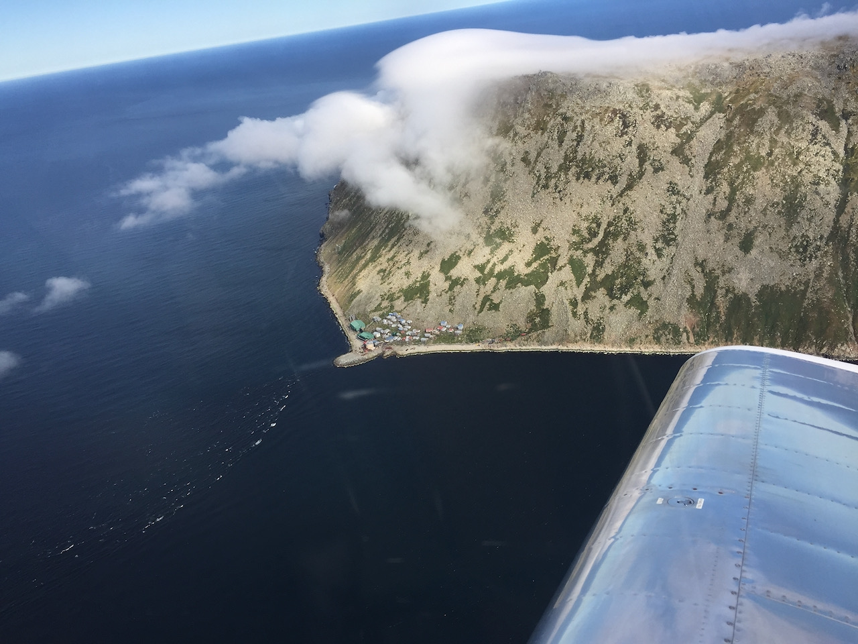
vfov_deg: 48.2
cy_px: 322
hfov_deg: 61.7
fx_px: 719
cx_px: 429
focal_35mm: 29
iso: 32
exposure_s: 1/1364
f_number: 2.2
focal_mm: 4.15
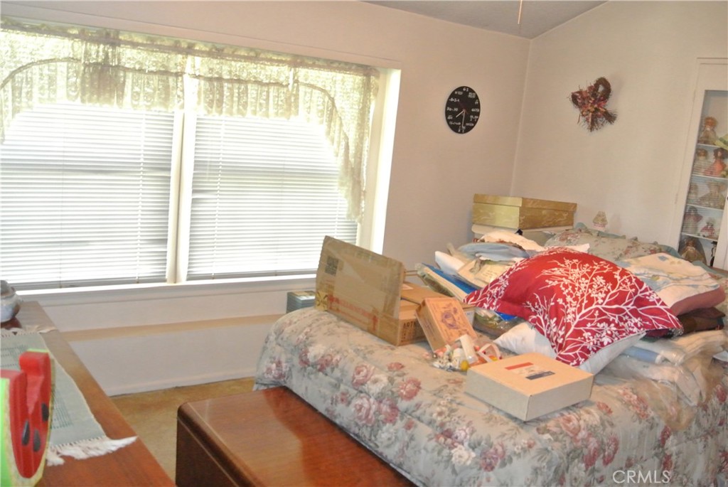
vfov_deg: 40.1
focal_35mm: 33
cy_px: 244
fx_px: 668
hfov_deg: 57.2
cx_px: 364
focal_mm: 12.5
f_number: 3.8
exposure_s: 1/60
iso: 2500
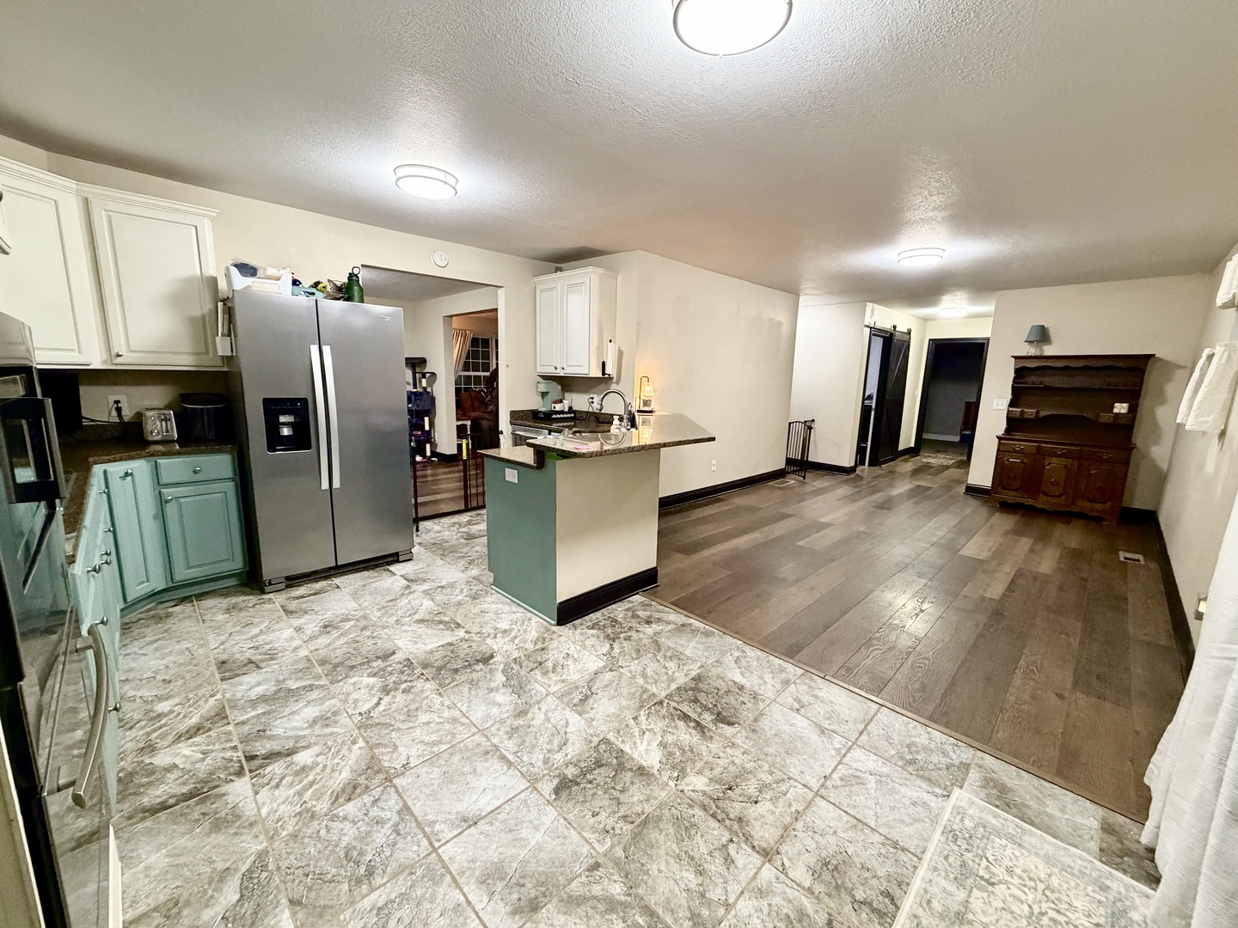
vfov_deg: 85.7
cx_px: 619
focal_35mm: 14
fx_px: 501
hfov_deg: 102.1
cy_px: 464
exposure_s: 1/60
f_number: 2.2
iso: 500
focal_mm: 2.22
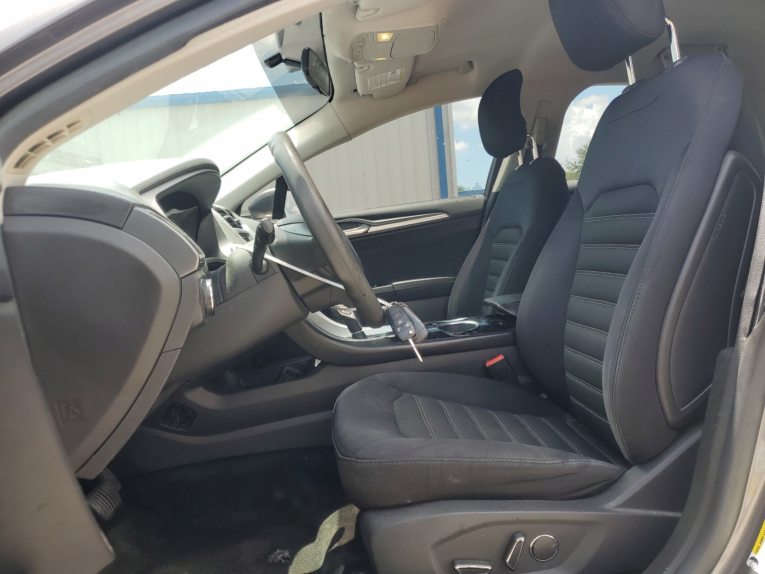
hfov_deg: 67.3
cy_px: 287
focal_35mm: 26
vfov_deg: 53.1
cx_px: 382
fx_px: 575
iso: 50
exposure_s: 1/500
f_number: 1.5
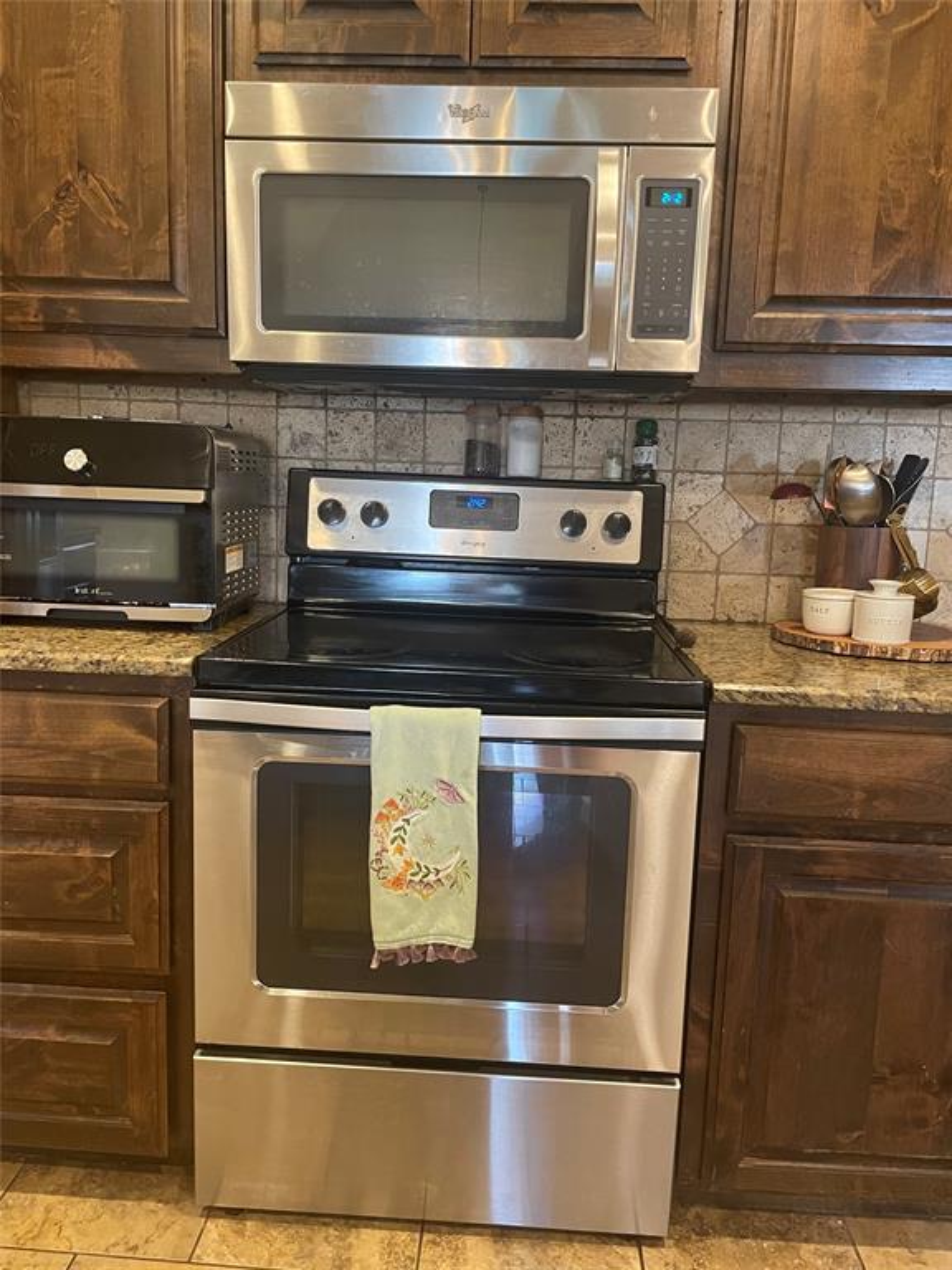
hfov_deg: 53.1
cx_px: 476
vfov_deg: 67.3
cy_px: 635
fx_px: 953
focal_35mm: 26
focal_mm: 4.2
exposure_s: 1/40
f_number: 1.6
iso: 400
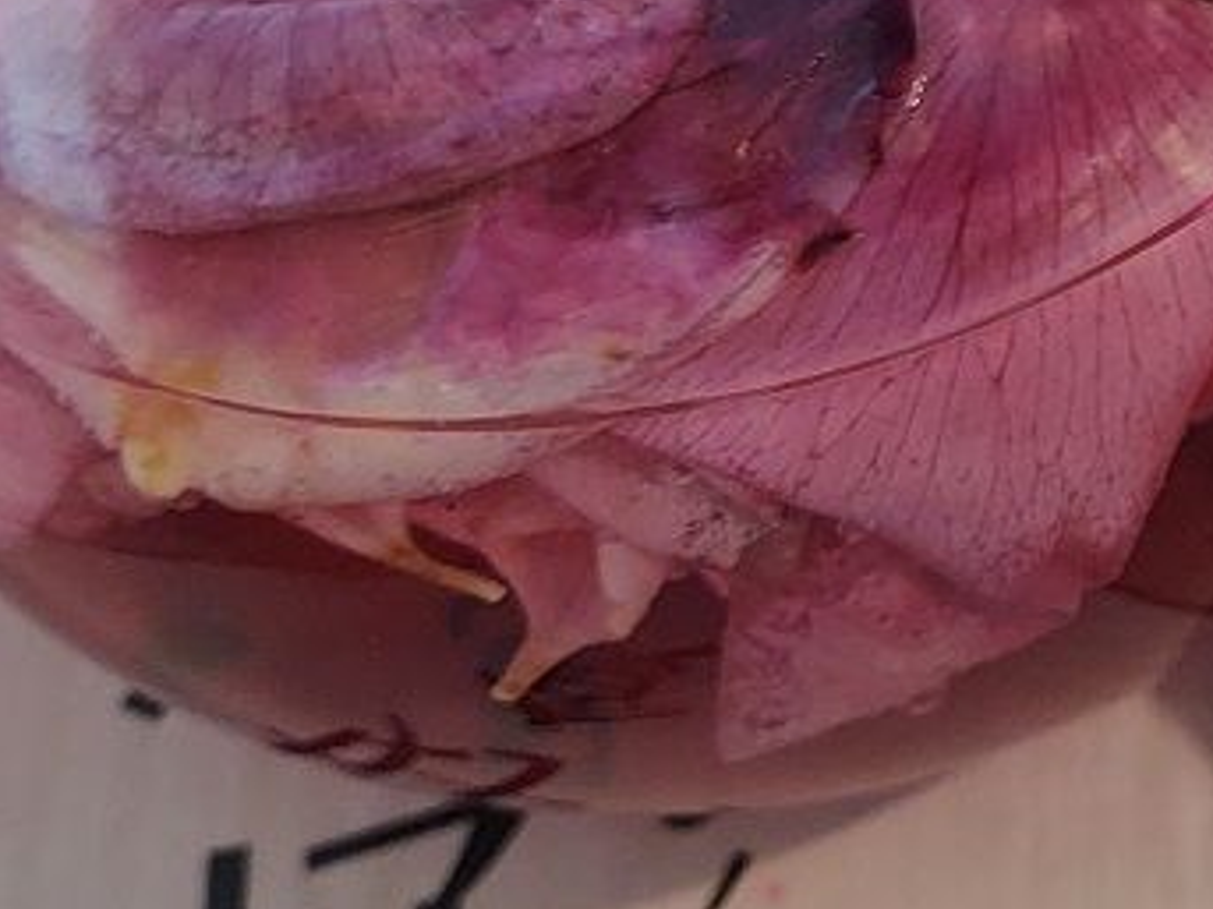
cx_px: 1379
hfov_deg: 21.9
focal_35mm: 84
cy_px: -180
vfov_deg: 16.8
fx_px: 2942
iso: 500
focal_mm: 4.6
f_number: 1.8
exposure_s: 1/24
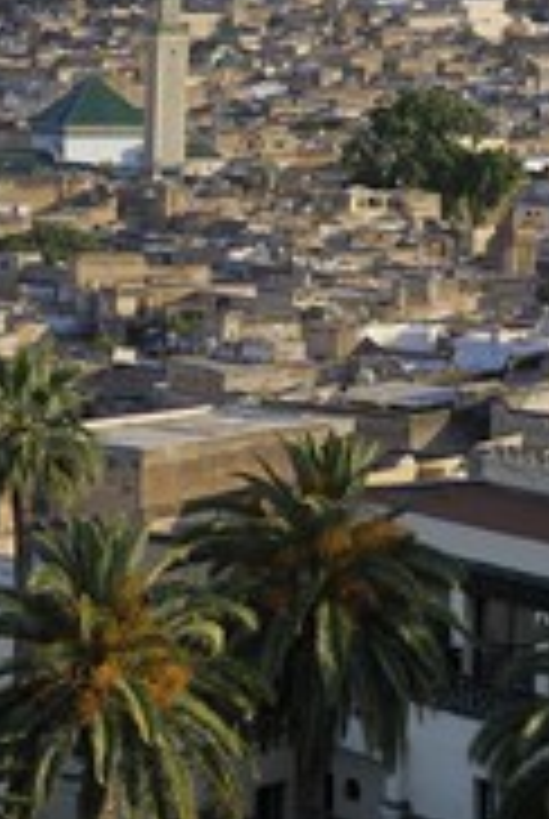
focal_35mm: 129
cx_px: -369
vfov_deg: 15.8
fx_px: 2939
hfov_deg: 10.2
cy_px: 288
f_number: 14
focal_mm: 56
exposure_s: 1/160
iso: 200
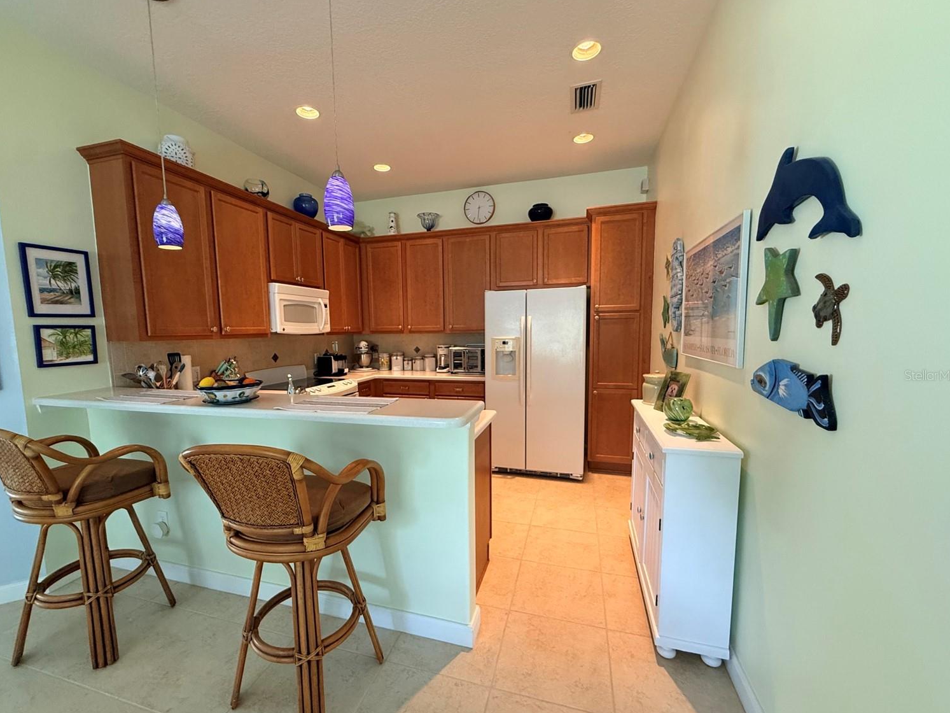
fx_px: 412
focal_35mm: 15
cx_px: 456
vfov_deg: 81.7
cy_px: 375
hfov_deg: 98.1
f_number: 2.2
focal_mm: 2.22
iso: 400
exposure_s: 1/60
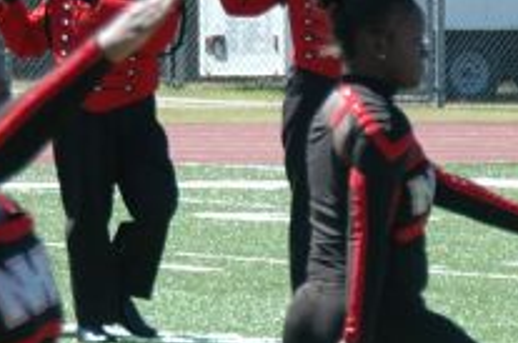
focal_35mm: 668
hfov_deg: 3.1
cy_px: 245
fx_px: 9590
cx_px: 566
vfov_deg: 2.0
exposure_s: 1/400
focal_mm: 90
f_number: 5.3
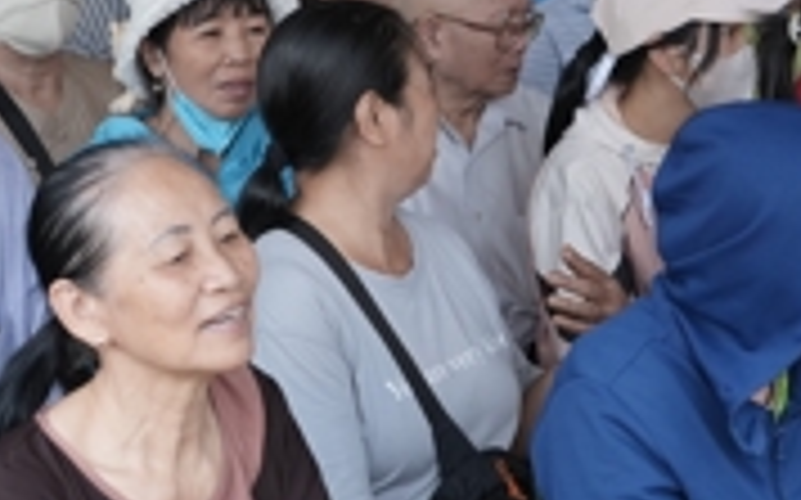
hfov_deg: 16.0
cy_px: -52
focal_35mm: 130
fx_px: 2836
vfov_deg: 10.0
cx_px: 198
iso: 800
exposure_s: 1/1600
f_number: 2.8
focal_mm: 35
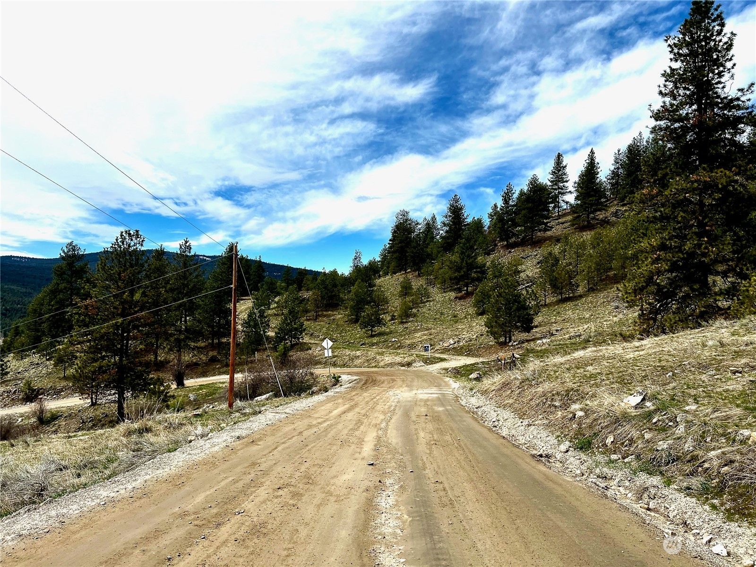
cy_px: 284
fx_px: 568
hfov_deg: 67.3
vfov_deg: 53.1
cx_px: 378
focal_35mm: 26
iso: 50
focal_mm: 5.7
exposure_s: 1/7463
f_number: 1.5
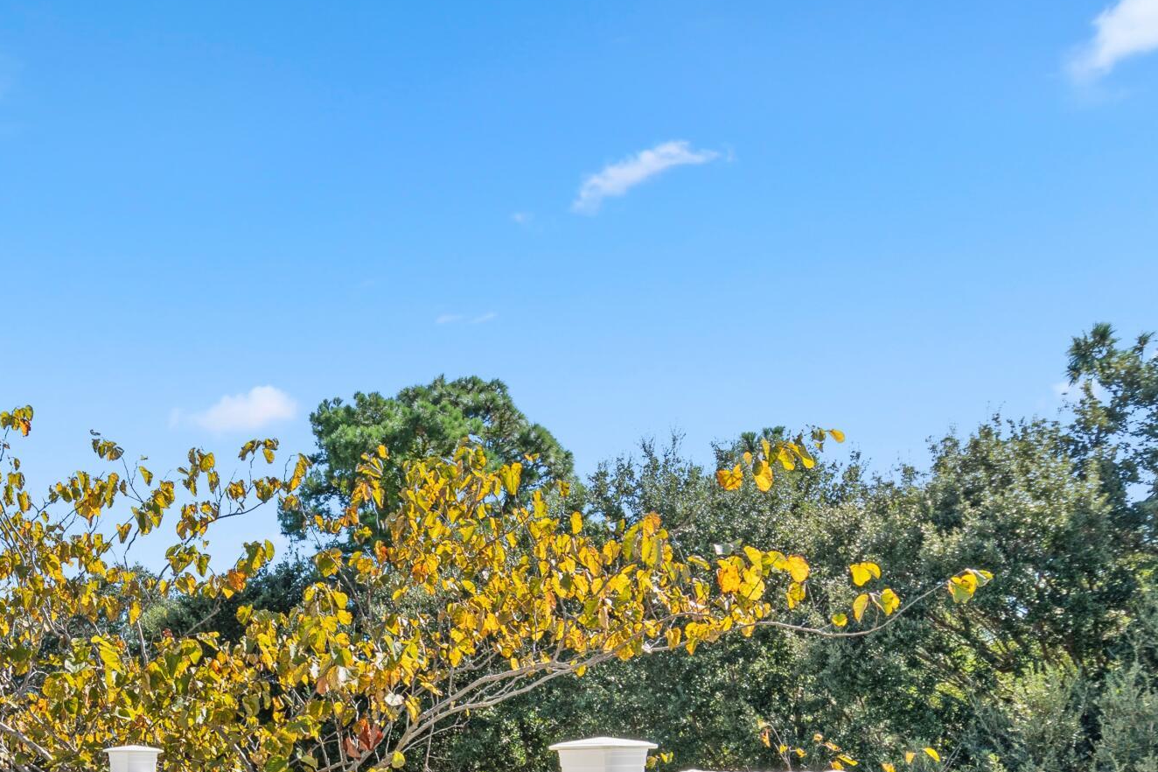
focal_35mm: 34
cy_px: 820
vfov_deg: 34.3
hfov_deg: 53.0
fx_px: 1093
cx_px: 273
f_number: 5.6
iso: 100
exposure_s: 1/125
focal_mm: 10
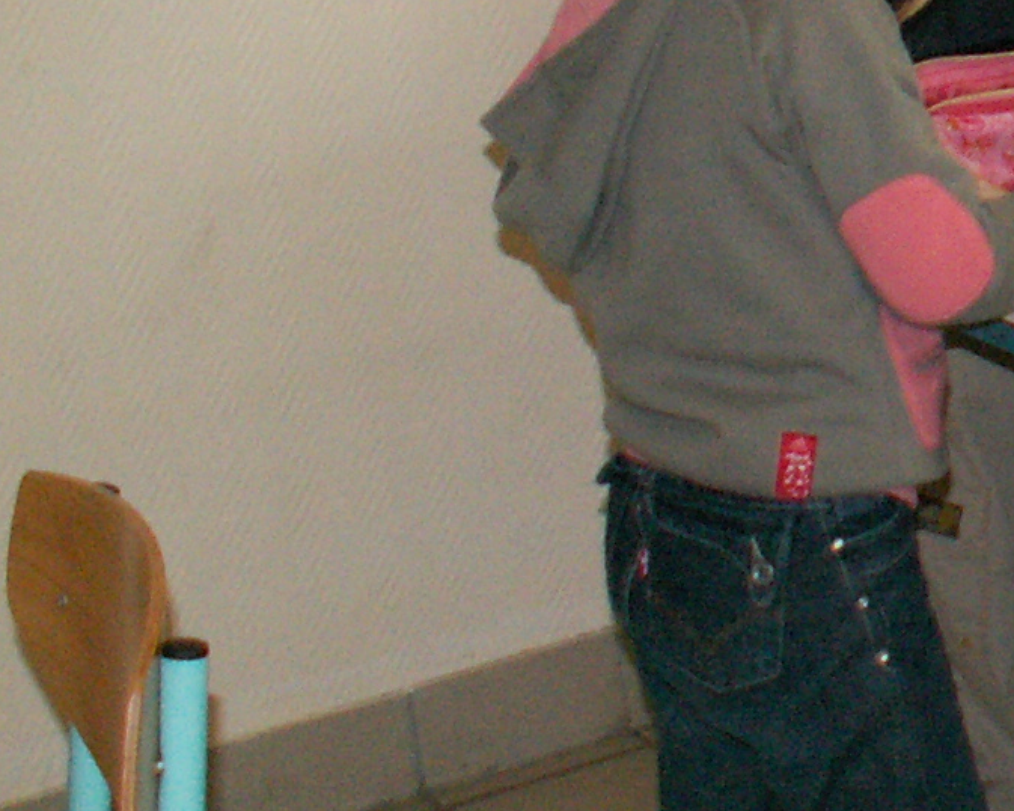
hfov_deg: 13.2
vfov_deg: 11.8
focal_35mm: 130
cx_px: 1897
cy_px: 21
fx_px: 3900
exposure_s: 1/50
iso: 160
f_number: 2.8
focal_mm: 5.86
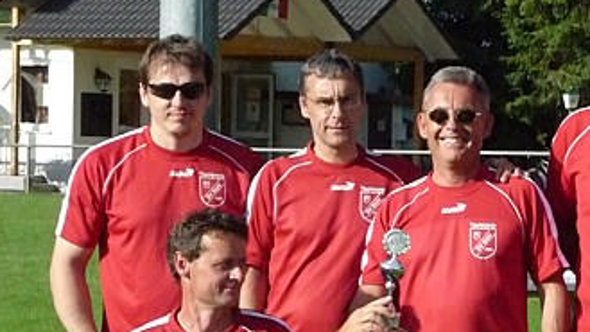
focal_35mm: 143
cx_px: 398
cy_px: 293
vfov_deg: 8.5
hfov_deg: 15.0
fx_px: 2237
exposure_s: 1/1600
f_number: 11
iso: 1600
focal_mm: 16.3
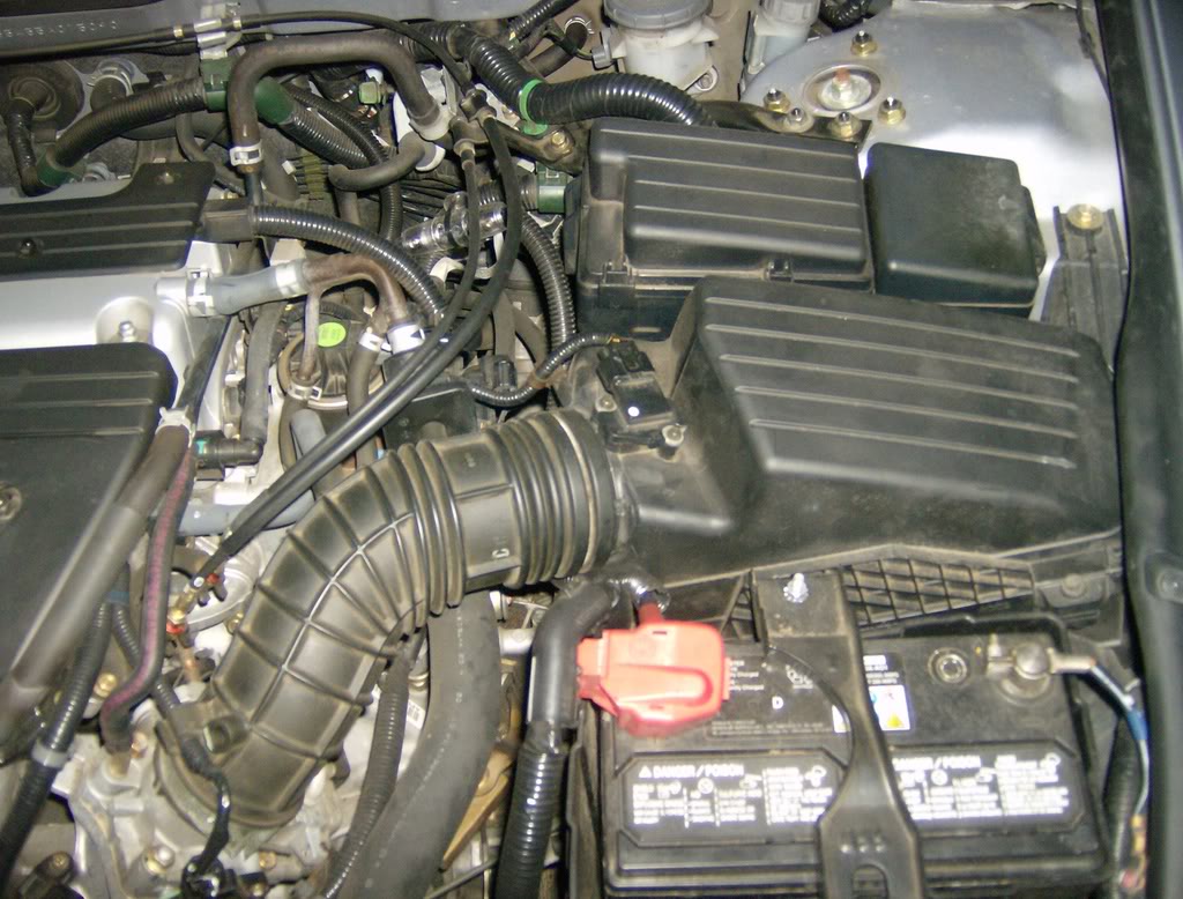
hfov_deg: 51.1
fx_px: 1236
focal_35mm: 36
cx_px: 592
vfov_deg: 40.0
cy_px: 450
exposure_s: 1/60
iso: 200
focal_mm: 6
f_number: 2.8
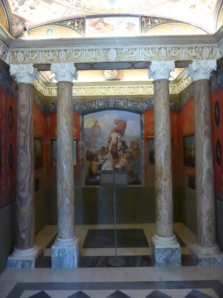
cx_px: 112
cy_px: 149
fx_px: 215
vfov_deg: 69.4
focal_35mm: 25
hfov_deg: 54.9
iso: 1600
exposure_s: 1/80
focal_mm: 4.5
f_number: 3.1
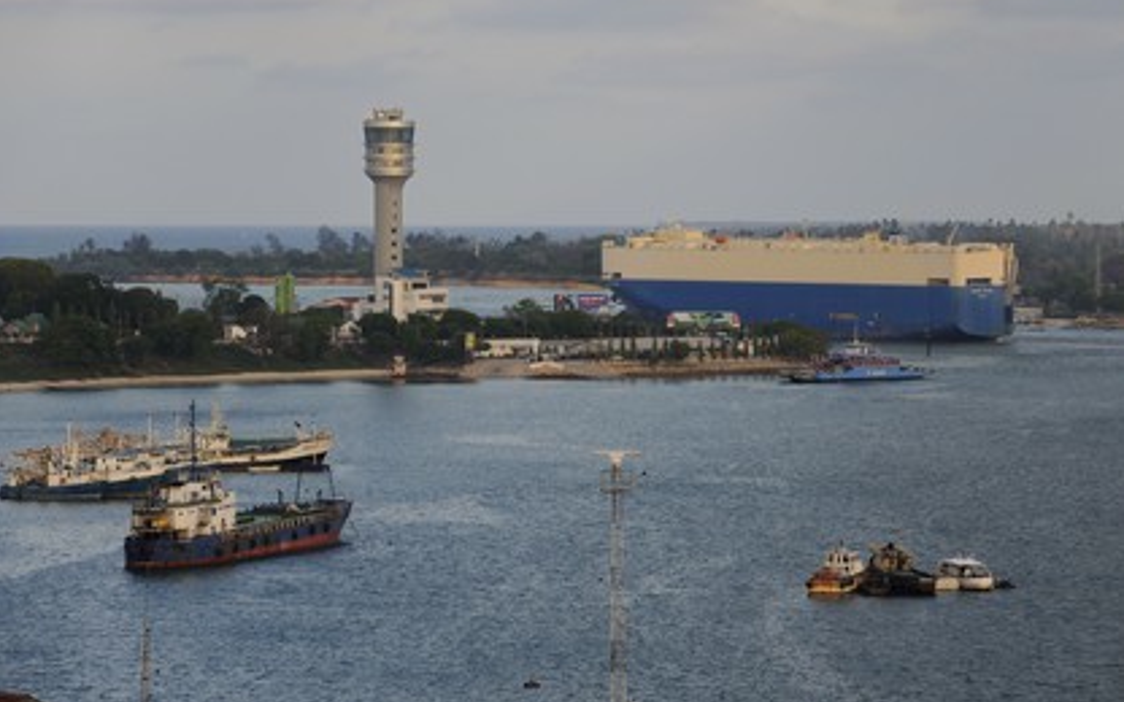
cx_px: 561
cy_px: 346
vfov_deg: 8.5
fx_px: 4717
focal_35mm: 154
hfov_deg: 13.6
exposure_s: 1/320
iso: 400
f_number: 5.6
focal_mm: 150
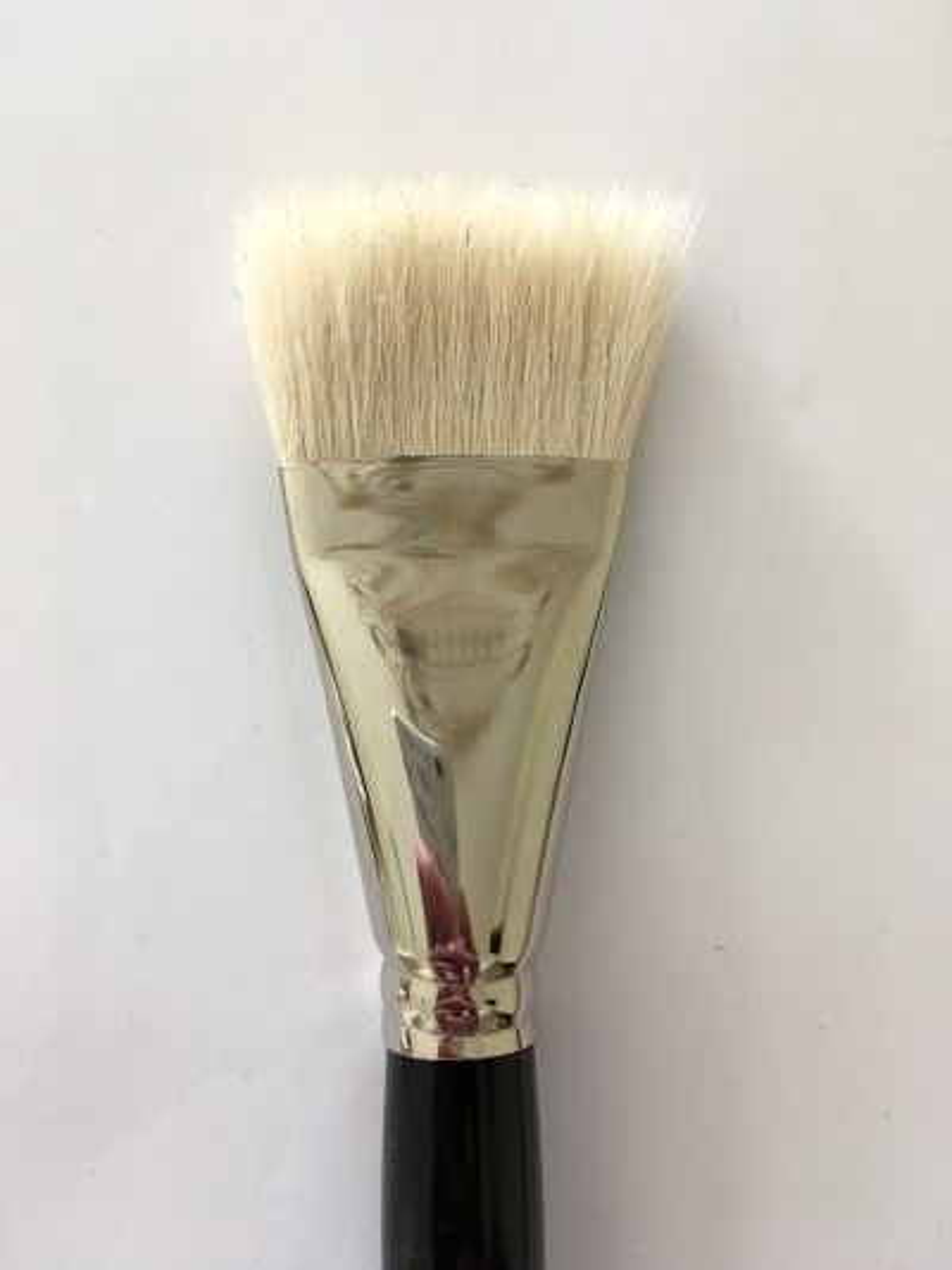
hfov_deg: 48.2
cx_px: 476
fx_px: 1063
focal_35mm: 29
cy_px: 635
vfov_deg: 61.6
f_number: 2.2
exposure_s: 1/33
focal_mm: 4.15
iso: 80
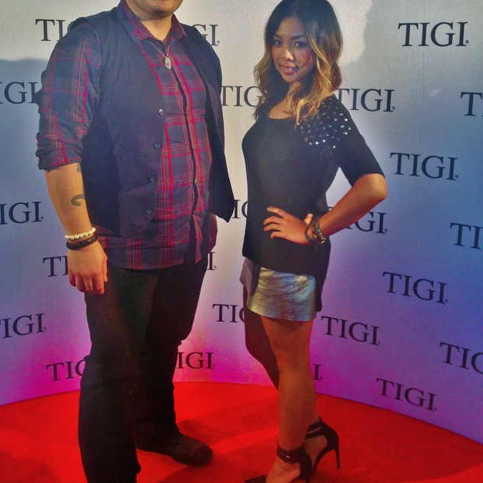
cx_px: 238
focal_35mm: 42
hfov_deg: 40.0
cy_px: 174
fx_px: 663
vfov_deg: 39.7
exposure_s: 1/120
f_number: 2.4
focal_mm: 4.28
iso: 80
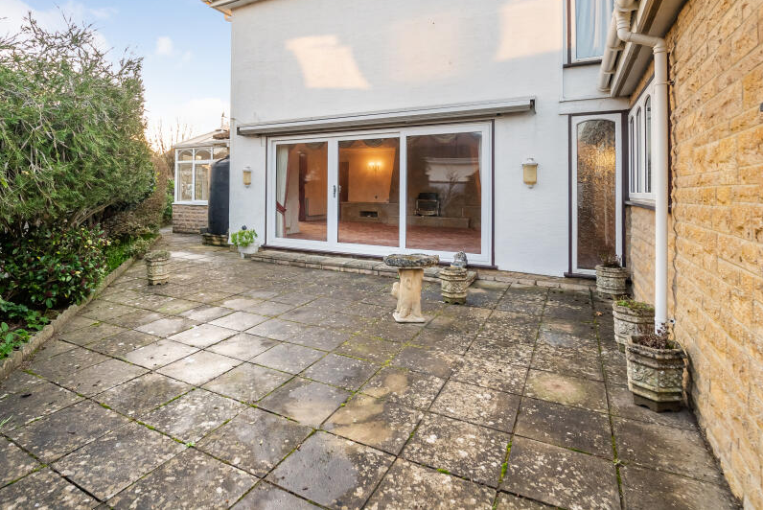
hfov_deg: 89.4
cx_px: 328
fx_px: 382
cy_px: 183
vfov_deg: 66.2
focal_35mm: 18
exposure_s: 1/400
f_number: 6.3
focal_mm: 14
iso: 320
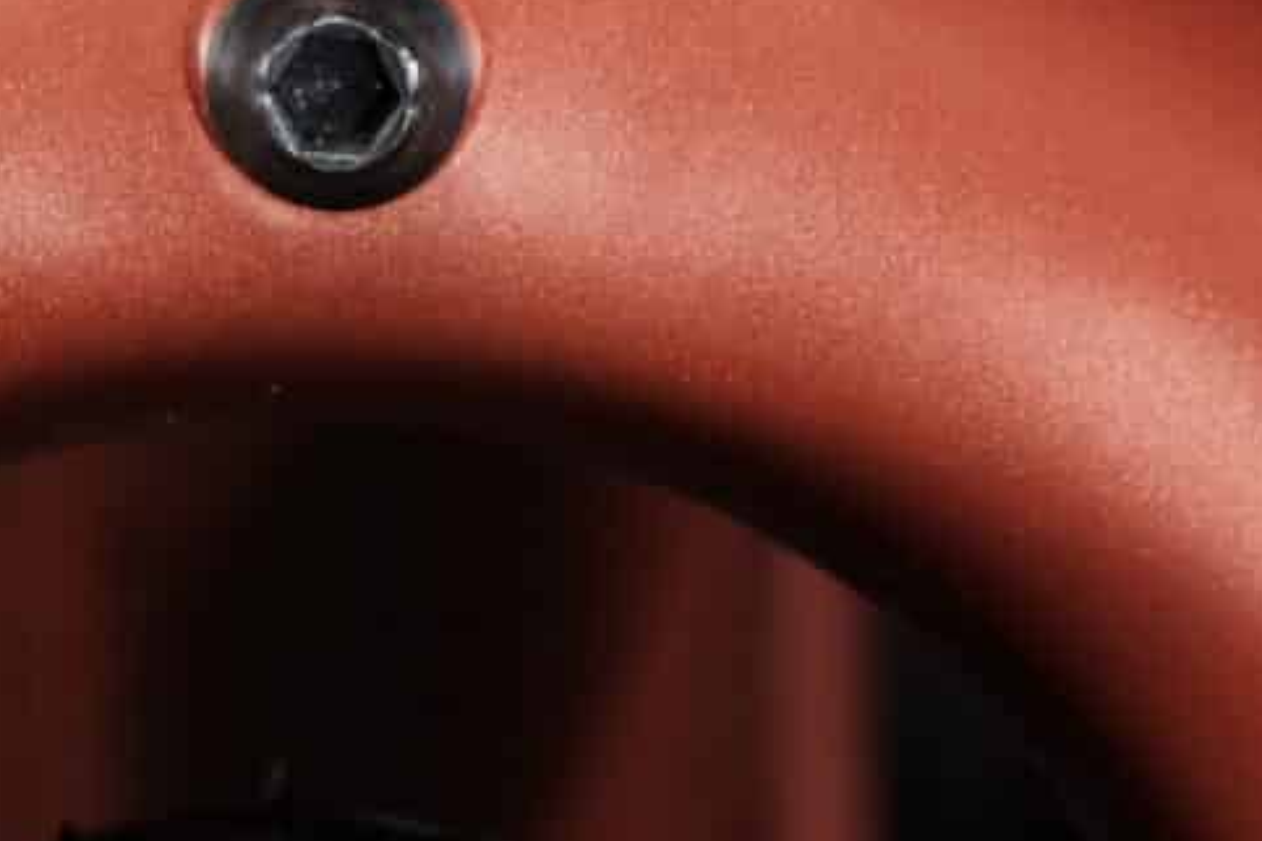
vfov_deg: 3.1
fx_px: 15423
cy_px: 1127
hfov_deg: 4.7
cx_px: 314
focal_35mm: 440
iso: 200
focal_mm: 55
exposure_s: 1/100
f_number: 9
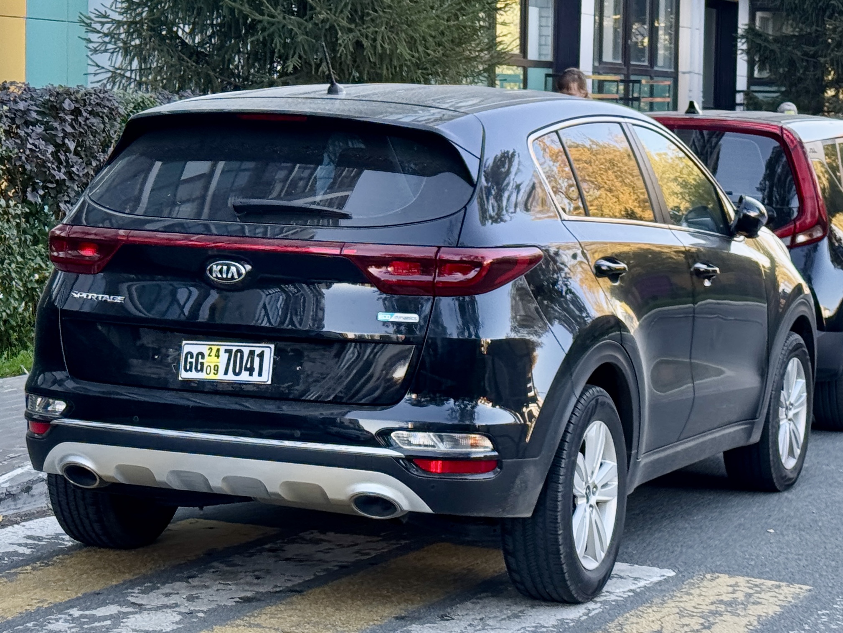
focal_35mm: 48
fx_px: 1169
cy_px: 316
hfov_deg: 39.7
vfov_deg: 30.3
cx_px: 422
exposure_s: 1/197
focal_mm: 6.76
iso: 64
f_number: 1.78
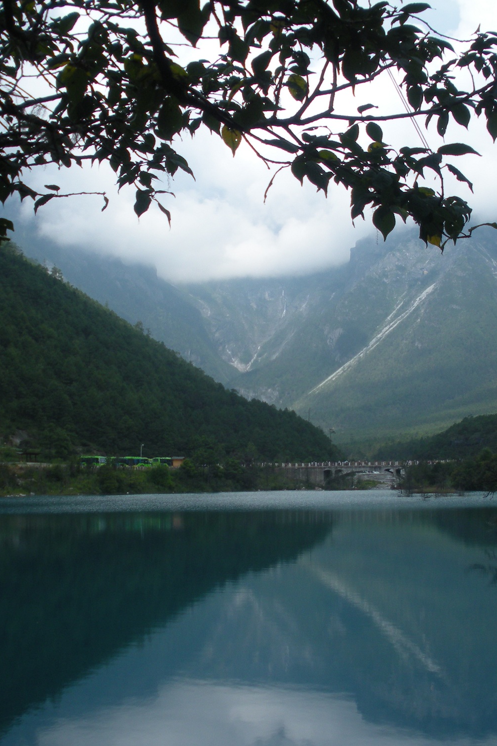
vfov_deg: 39.6
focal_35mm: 50
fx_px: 1036
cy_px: 373
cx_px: 304
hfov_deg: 26.9
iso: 64
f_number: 3.5
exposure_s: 1/794
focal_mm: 6.3
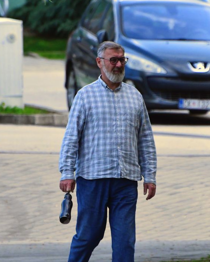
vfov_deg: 3.3
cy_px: 170
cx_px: 104
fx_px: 4498
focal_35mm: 579
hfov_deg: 2.7
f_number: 6.3
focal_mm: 300
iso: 1600
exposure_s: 1/5000
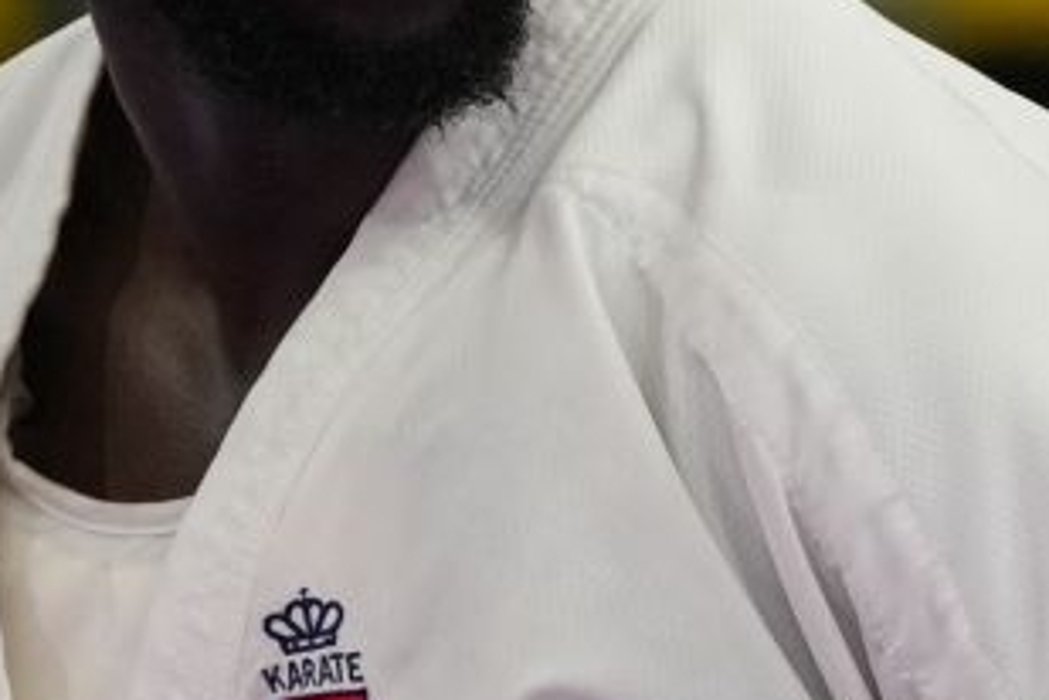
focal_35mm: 1049
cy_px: 615
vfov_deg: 1.3
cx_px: 652
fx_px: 30564
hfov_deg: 2.0
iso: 2000
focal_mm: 180
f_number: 2.8
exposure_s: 1/1000
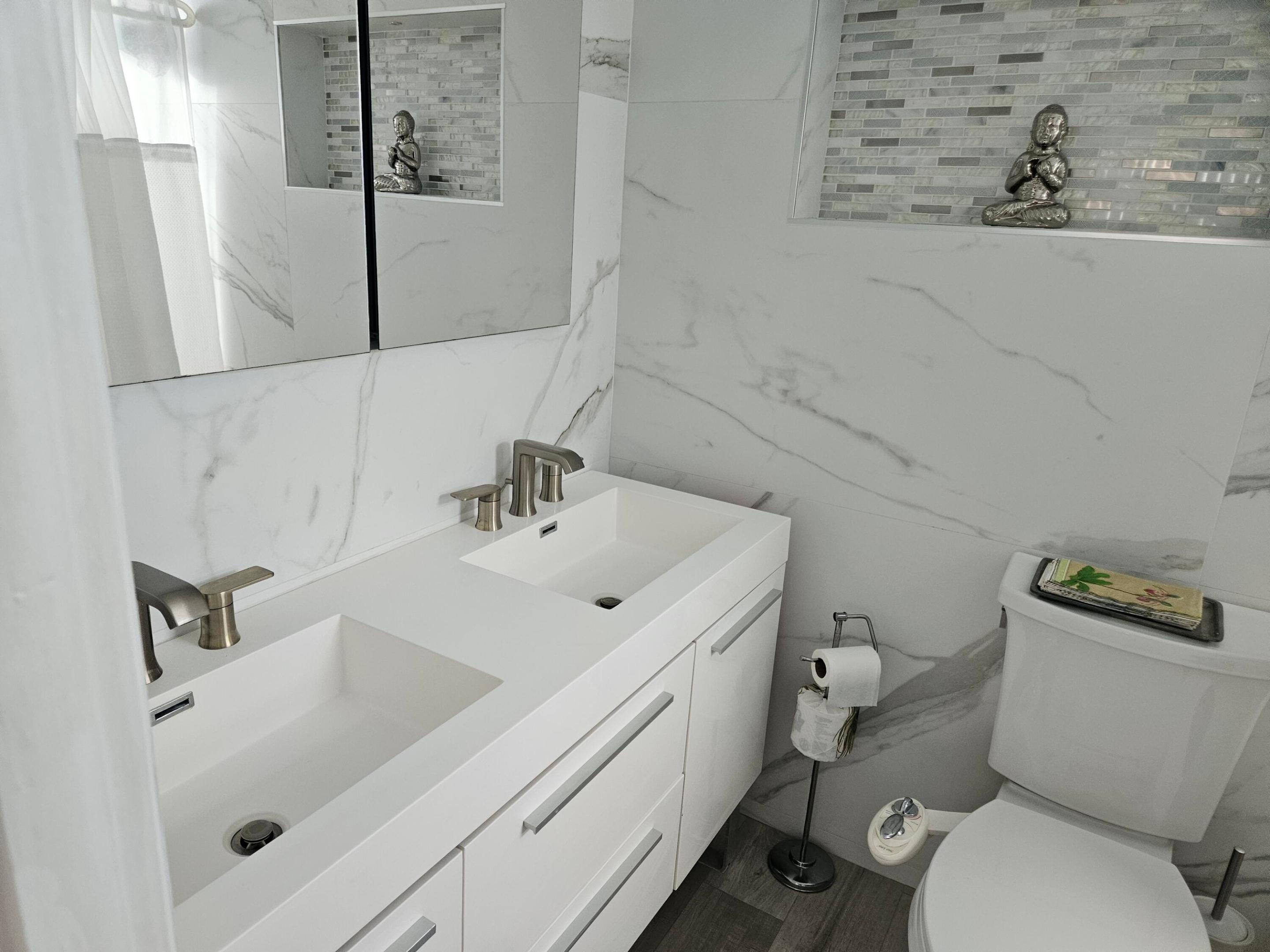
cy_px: 476
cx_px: 635
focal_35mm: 23
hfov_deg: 73.9
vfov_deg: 58.9
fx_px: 844
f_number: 1.8
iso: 400
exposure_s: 1/240
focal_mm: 5.4
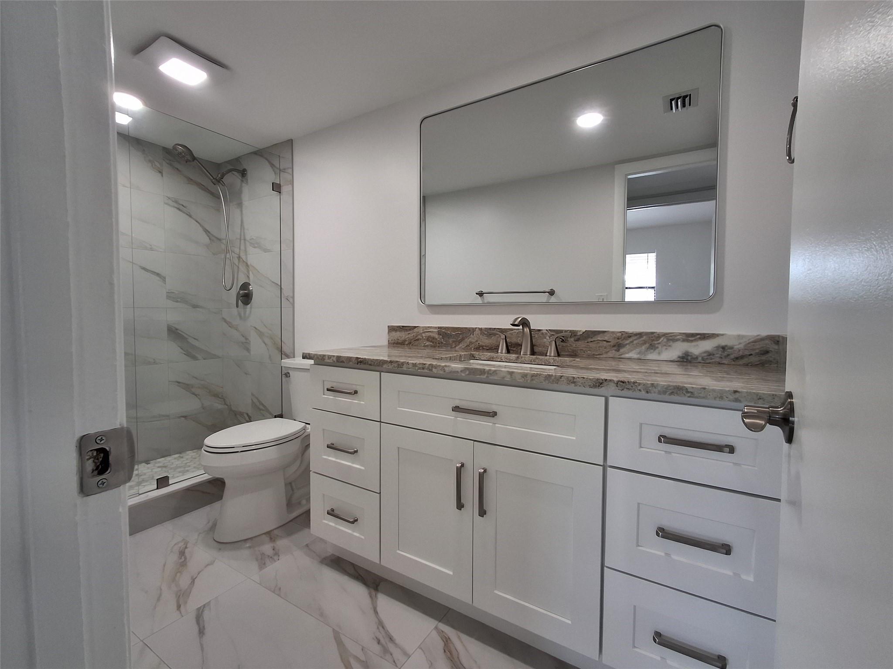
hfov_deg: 94.5
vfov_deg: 78.1
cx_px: 446
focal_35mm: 16
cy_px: 334
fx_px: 413
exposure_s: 1/60
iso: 40
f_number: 2.2
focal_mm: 1.64
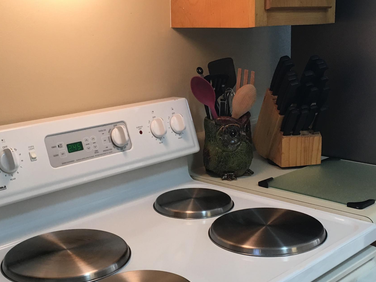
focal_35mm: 52
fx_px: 565
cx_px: 167
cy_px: 122
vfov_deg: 28.0
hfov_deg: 36.8
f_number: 2.2
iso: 40
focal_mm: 4.15
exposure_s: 1/30
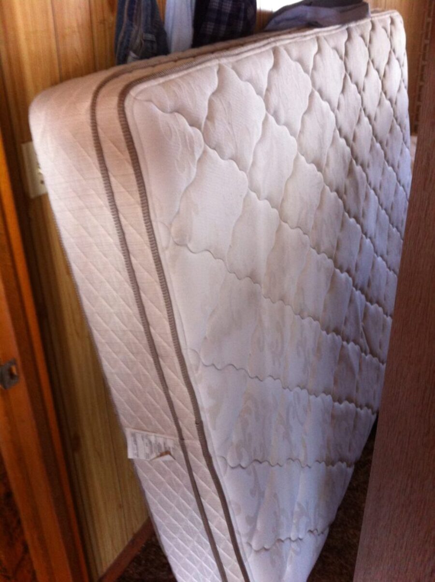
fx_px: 588
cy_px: 291
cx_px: 218
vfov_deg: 52.7
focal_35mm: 35
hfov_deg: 40.6
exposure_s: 1/15
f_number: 2.8
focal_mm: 3.85
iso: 160
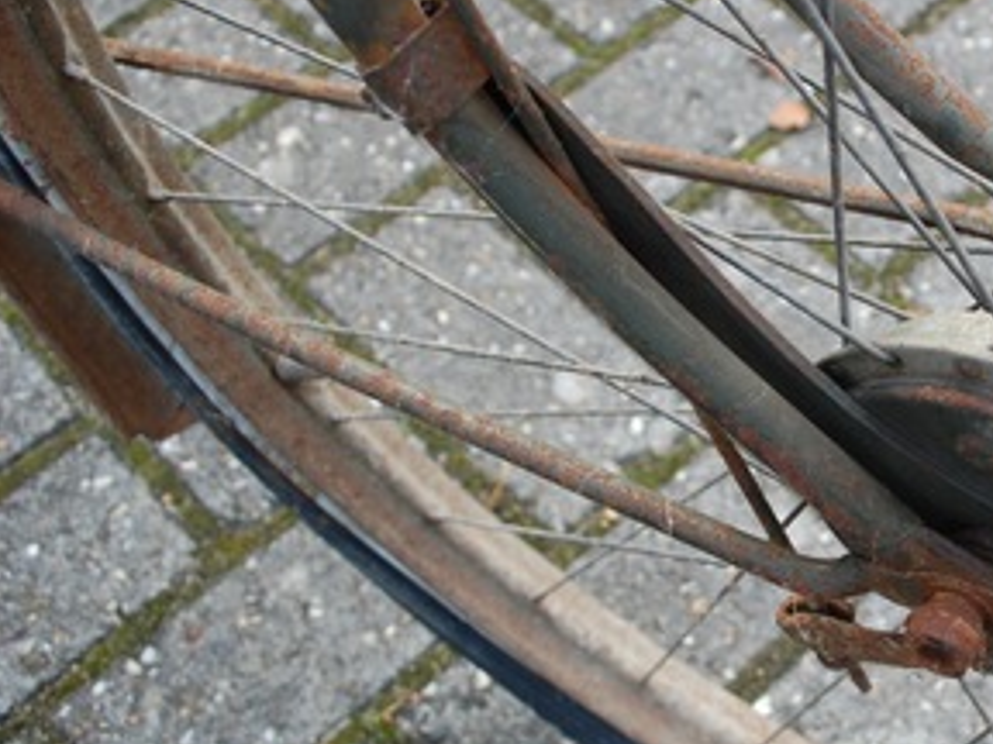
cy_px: 372
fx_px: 1578
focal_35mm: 55
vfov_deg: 26.6
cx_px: 859
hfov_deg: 33.4
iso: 320
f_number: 5.6
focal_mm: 22
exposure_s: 1/125
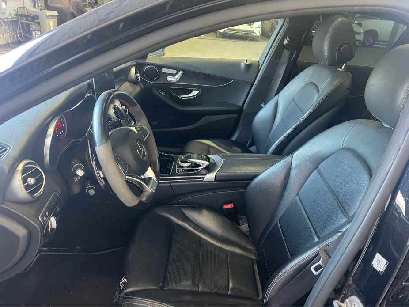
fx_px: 307
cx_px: 204
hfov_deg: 67.3
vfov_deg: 53.1
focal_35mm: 26
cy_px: 154
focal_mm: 5.7
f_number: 1.5
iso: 320
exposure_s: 1/60
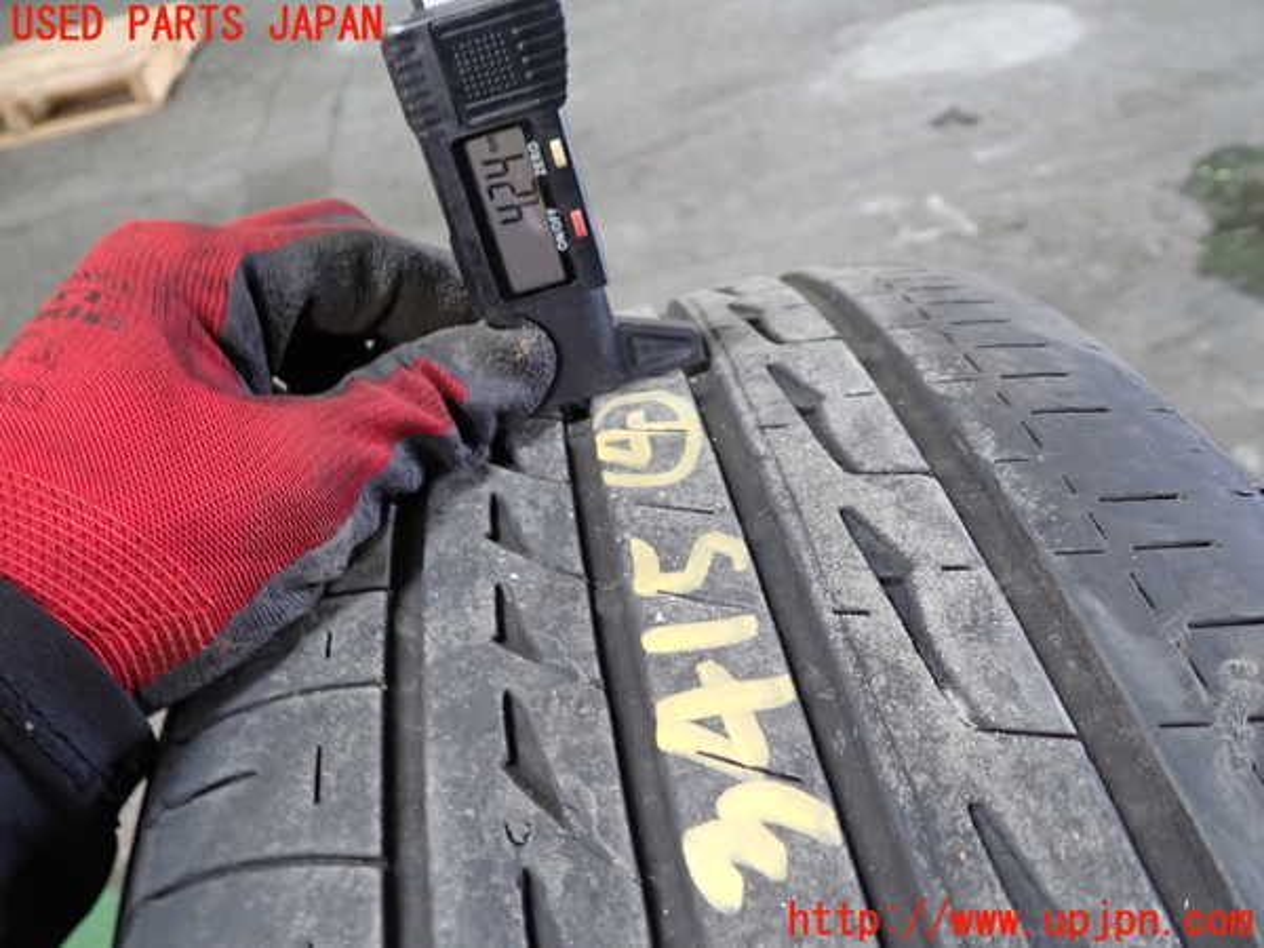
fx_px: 1095
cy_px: 474
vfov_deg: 46.8
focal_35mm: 30
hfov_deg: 60.0
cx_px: 632
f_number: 2.3
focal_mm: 5.4
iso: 250
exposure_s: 1/30
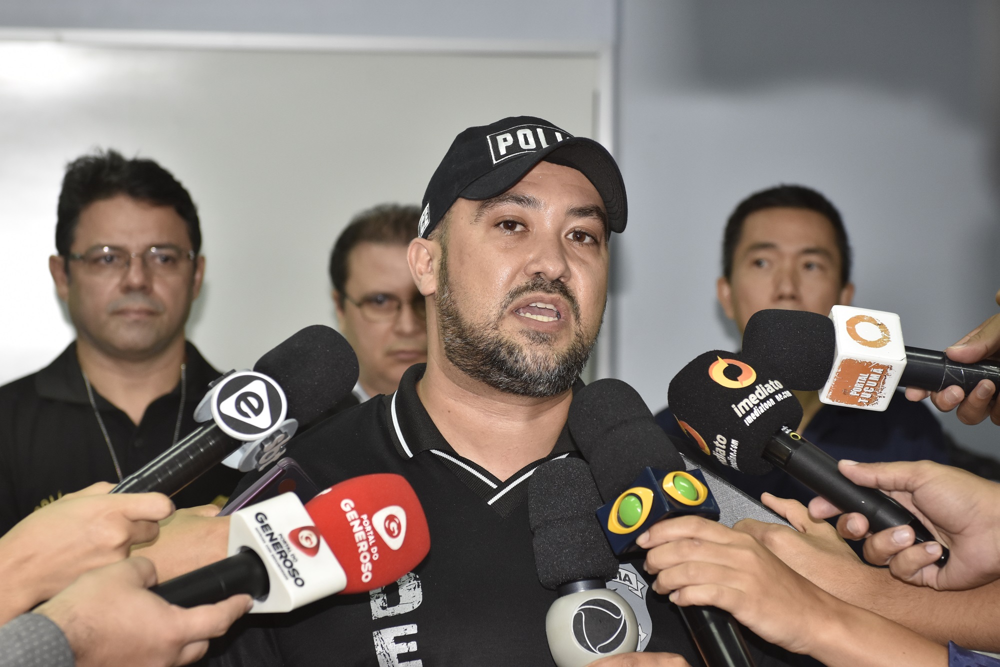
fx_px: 2916
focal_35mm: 105
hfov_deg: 19.5
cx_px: 500
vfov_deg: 13.0
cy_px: 334
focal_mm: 70
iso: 800
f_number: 4
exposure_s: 1/160
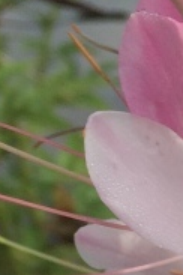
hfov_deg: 7.6
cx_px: 424
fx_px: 1289
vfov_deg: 11.9
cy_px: 322
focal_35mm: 169
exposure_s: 1/3300
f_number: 2.2
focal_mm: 4.15
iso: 32
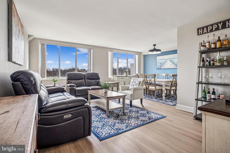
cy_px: 76
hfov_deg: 95.0
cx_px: 115
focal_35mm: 16
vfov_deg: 72.1
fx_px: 105
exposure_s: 1/50
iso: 500
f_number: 8
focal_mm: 11
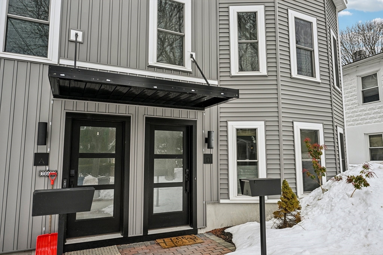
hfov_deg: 73.7
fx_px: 255
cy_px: 128
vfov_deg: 53.1
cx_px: 192
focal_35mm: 24
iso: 400
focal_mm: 24
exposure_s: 1/250
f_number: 8
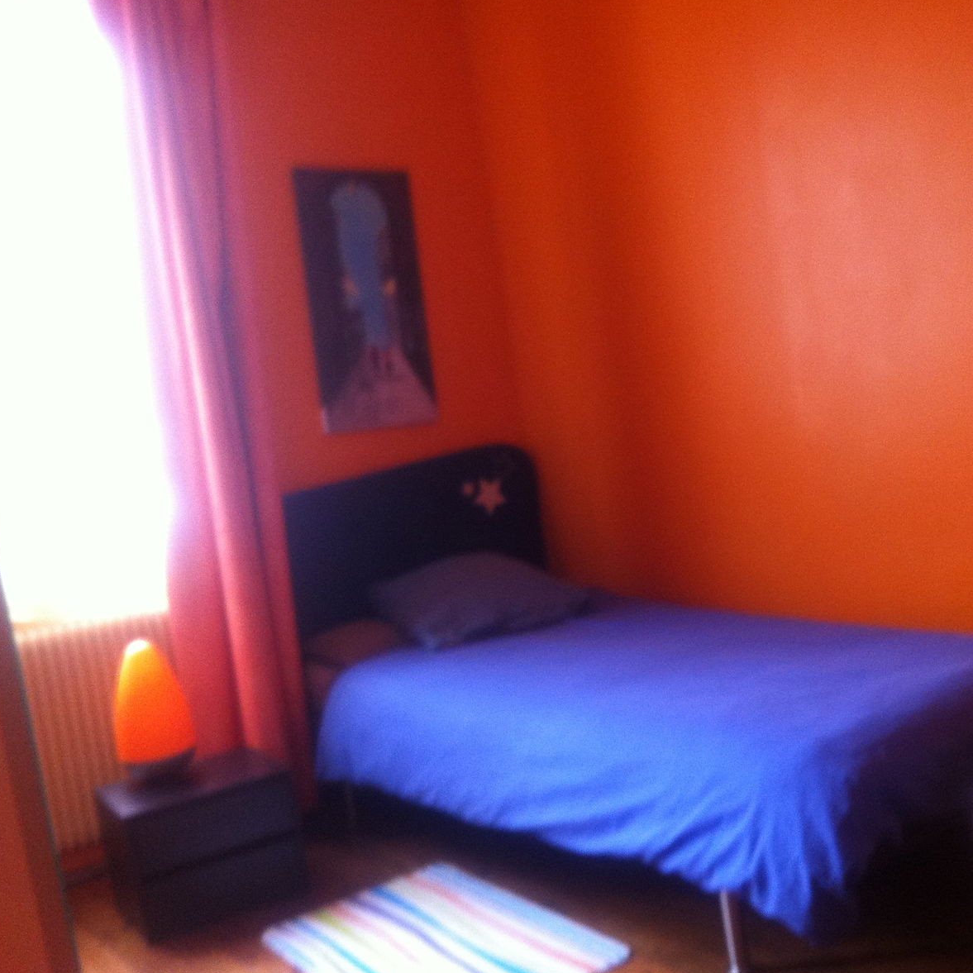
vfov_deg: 40.0
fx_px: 1336
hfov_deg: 39.8
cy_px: 484
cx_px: 609
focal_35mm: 42
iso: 200
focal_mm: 3.85
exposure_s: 1/15
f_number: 2.8
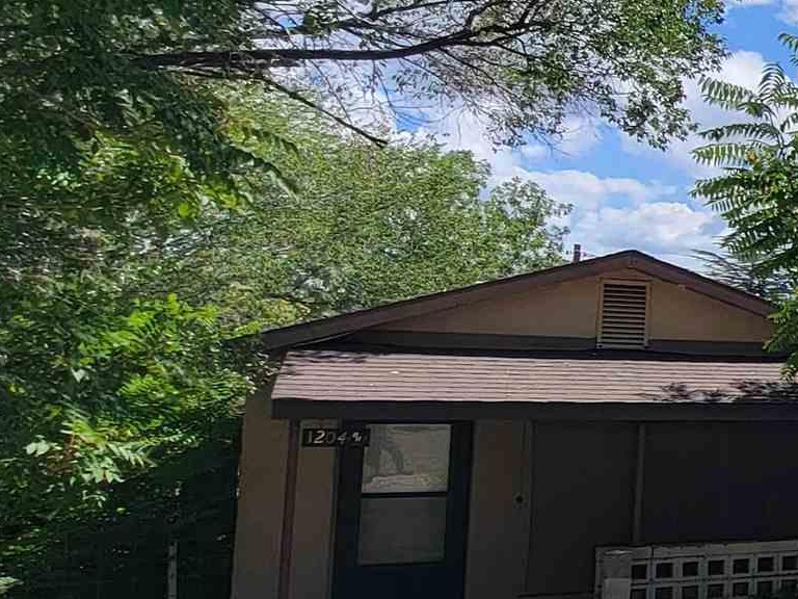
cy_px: 301
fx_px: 1199
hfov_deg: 22.9
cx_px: 1393
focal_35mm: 52
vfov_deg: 28.0
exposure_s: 1/1700
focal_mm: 2.2
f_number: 2.2
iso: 50
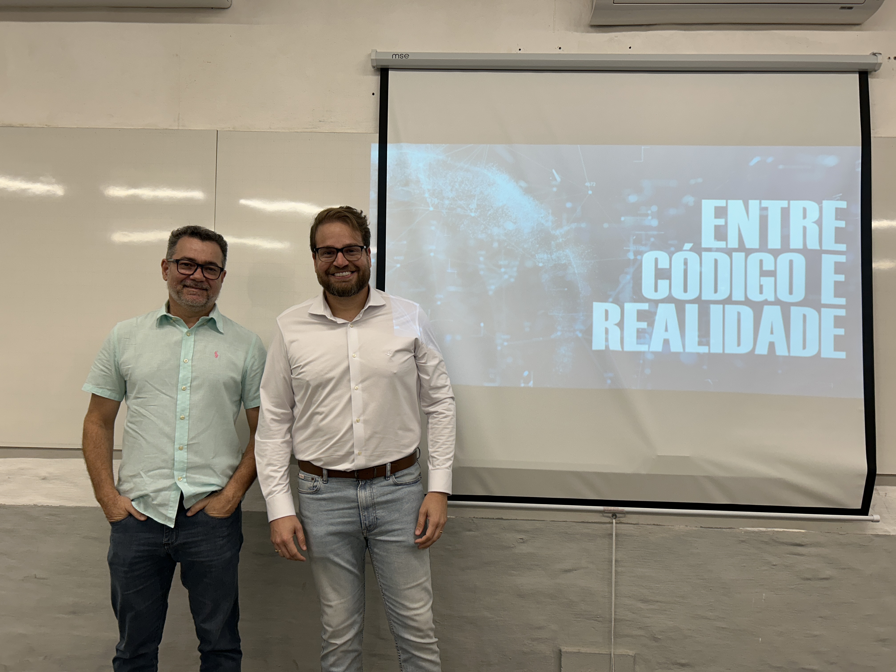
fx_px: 673
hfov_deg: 67.3
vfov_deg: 53.1
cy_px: 336
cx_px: 448
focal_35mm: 26
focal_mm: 5.7
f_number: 1.5
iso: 64
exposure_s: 1/120
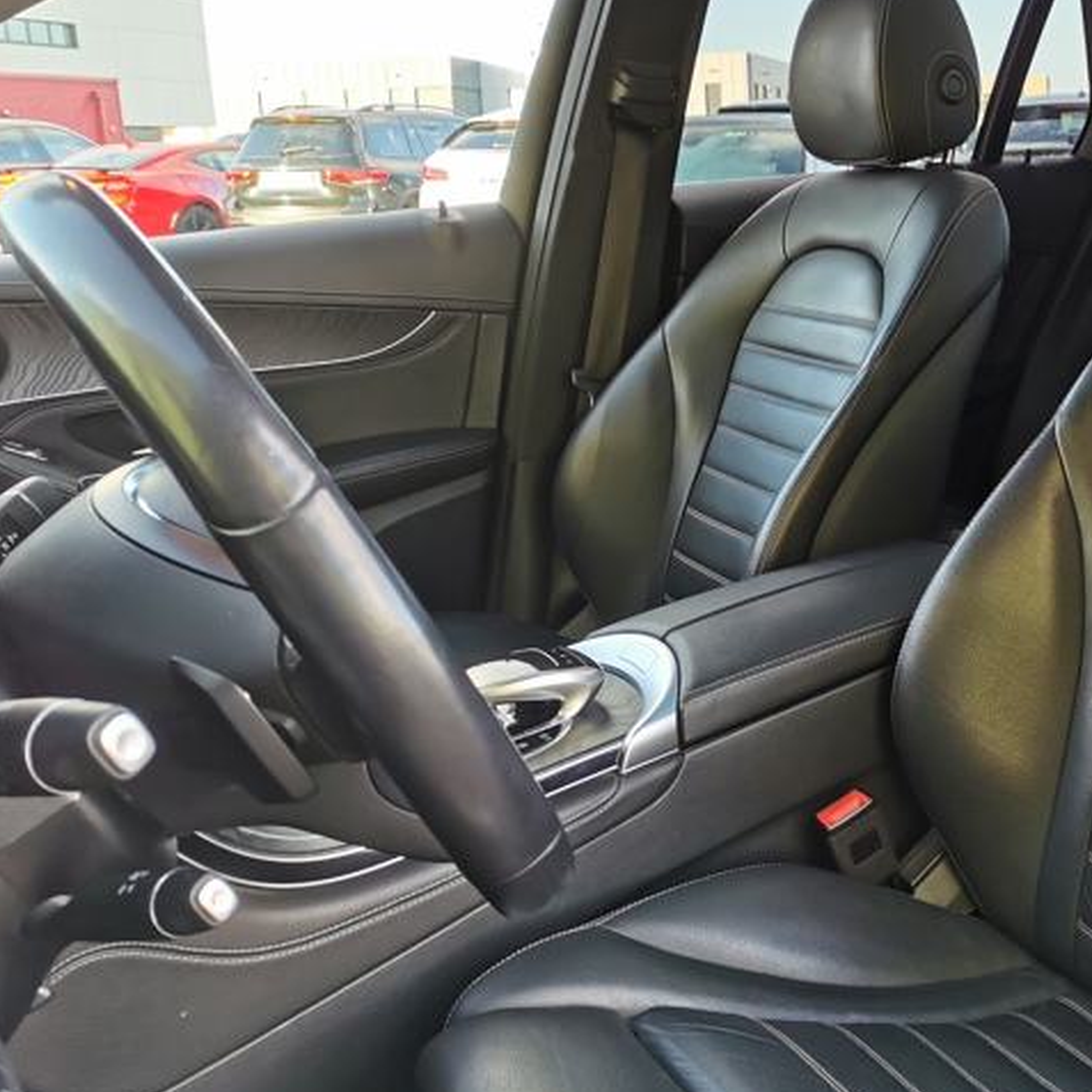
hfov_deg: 40.2
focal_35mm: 40
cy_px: 456
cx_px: 872
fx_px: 1428
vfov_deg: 41.7
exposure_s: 1/100
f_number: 1.8
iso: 80
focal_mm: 5.58
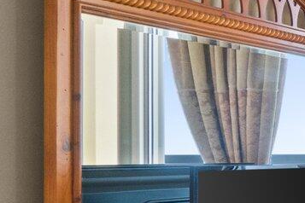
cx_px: 806
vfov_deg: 15.9
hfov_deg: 13.4
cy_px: 138
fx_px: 729
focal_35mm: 86
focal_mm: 10
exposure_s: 1/13
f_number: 8
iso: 400
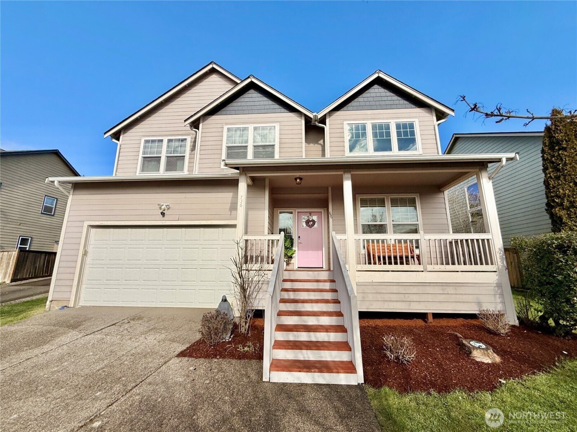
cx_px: 288
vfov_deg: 85.6
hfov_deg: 102.1
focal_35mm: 14
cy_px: 216
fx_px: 233
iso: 50
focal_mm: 2.22
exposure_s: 1/3460
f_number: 2.2
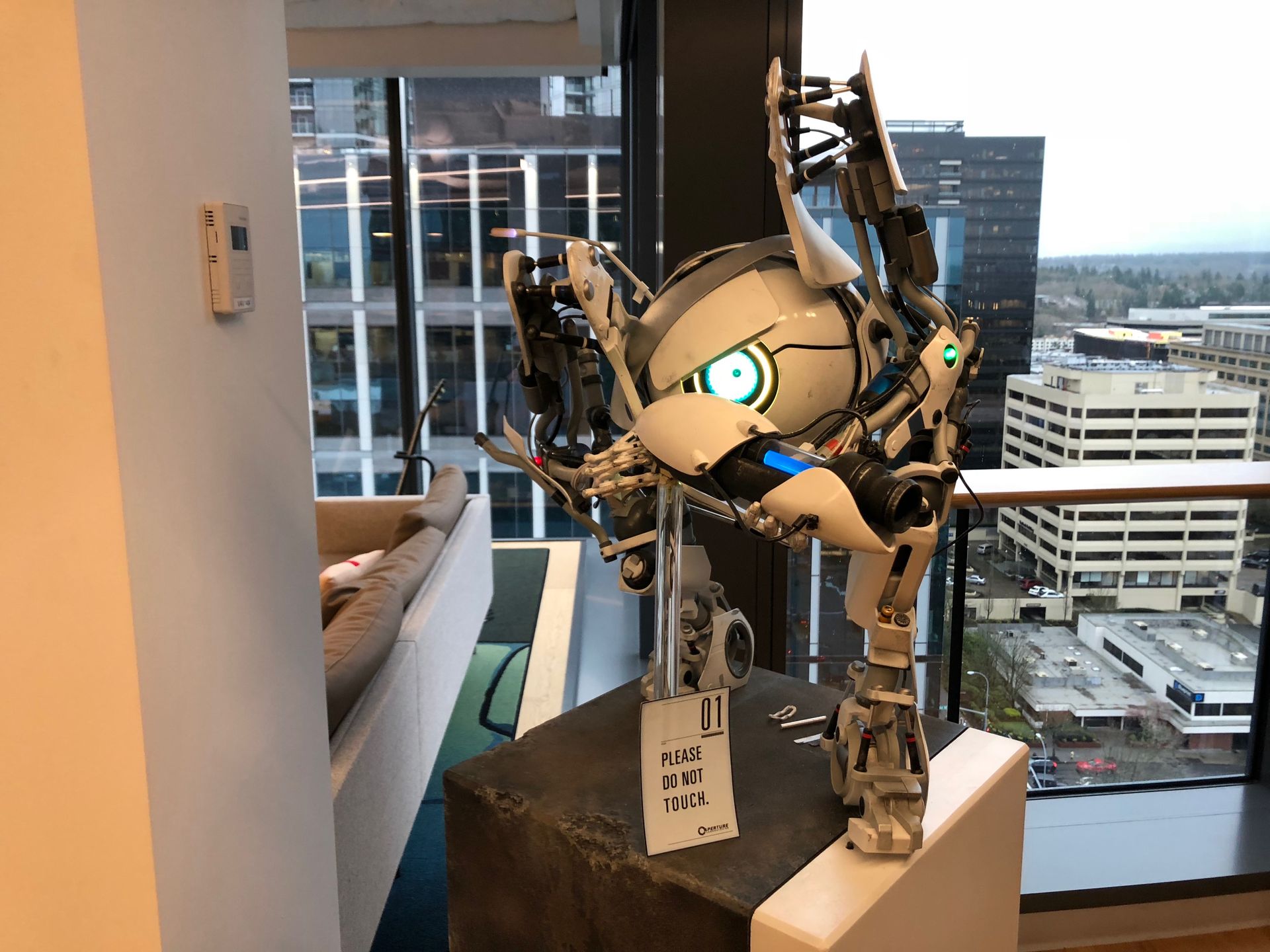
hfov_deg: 63.4
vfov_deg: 49.7
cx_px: 635
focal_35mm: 28
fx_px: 1027
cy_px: 476
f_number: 1.8
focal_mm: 3.99
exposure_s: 1/30
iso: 32
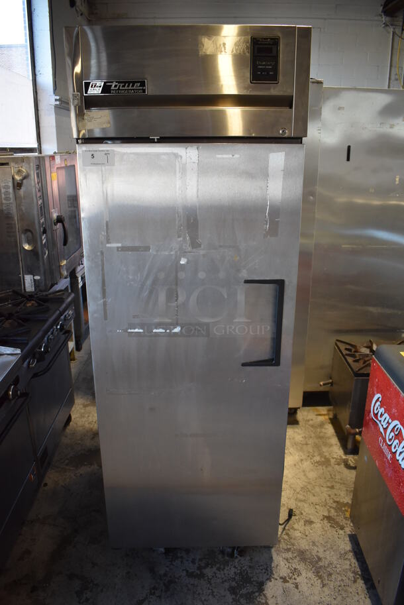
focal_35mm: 27
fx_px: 454
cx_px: 202
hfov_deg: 48.0
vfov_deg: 67.3
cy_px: 302
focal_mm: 18
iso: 1100
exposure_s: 1/125
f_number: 3.5
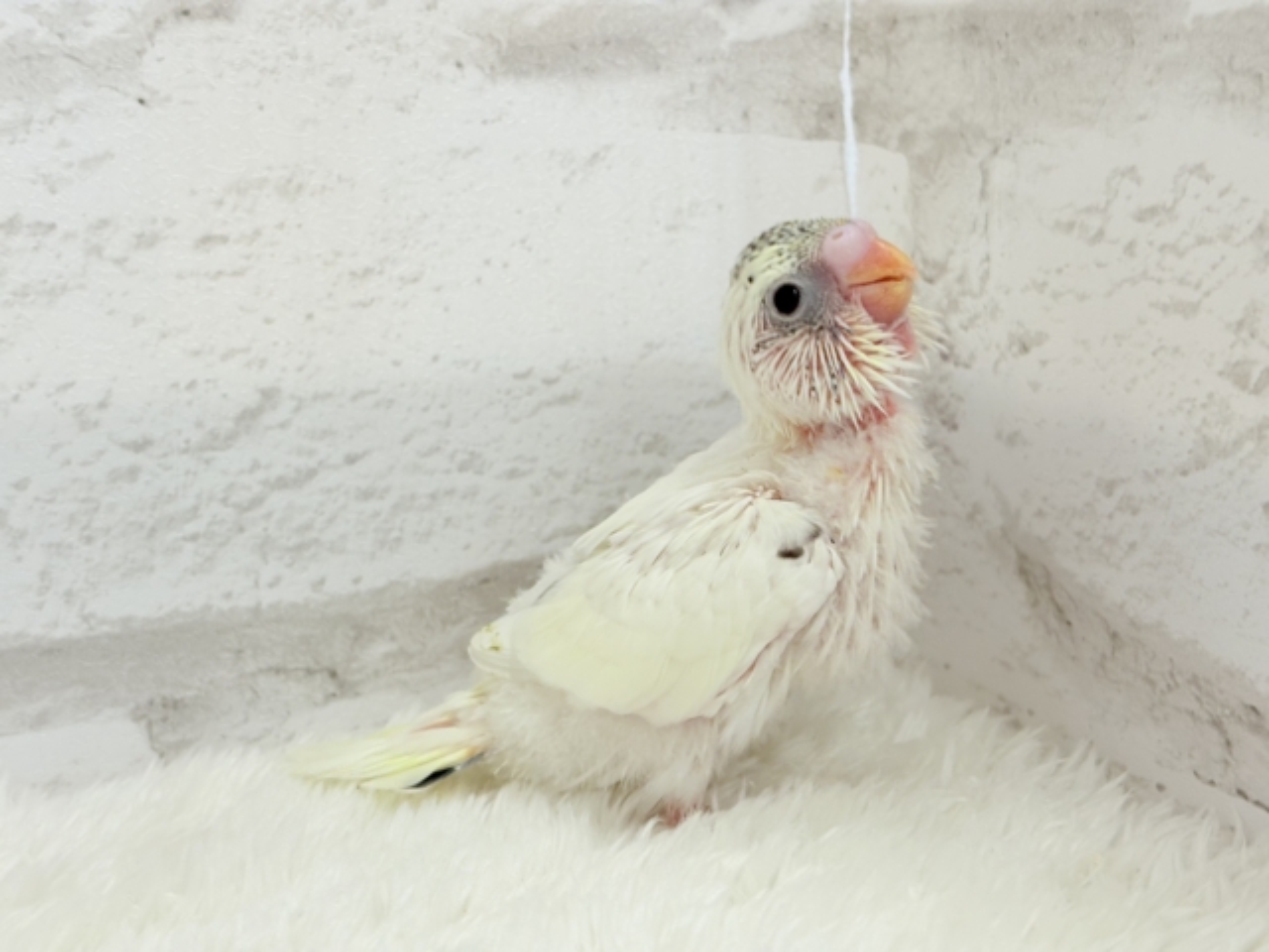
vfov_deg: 28.0
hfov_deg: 36.8
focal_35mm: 52
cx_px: 634
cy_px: 476
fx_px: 1906
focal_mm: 5.96
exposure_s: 1/100
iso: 80
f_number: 1.6
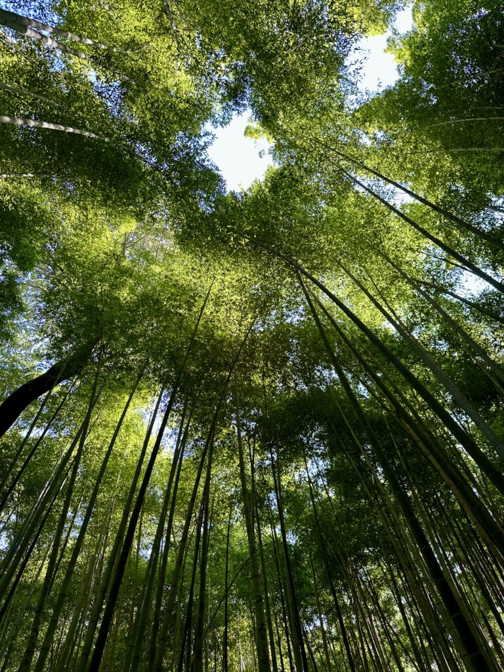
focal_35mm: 24
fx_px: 466
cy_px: 336
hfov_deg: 56.8
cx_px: 252
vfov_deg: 71.6
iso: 64
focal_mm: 6.86
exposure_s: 1/121
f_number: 1.78
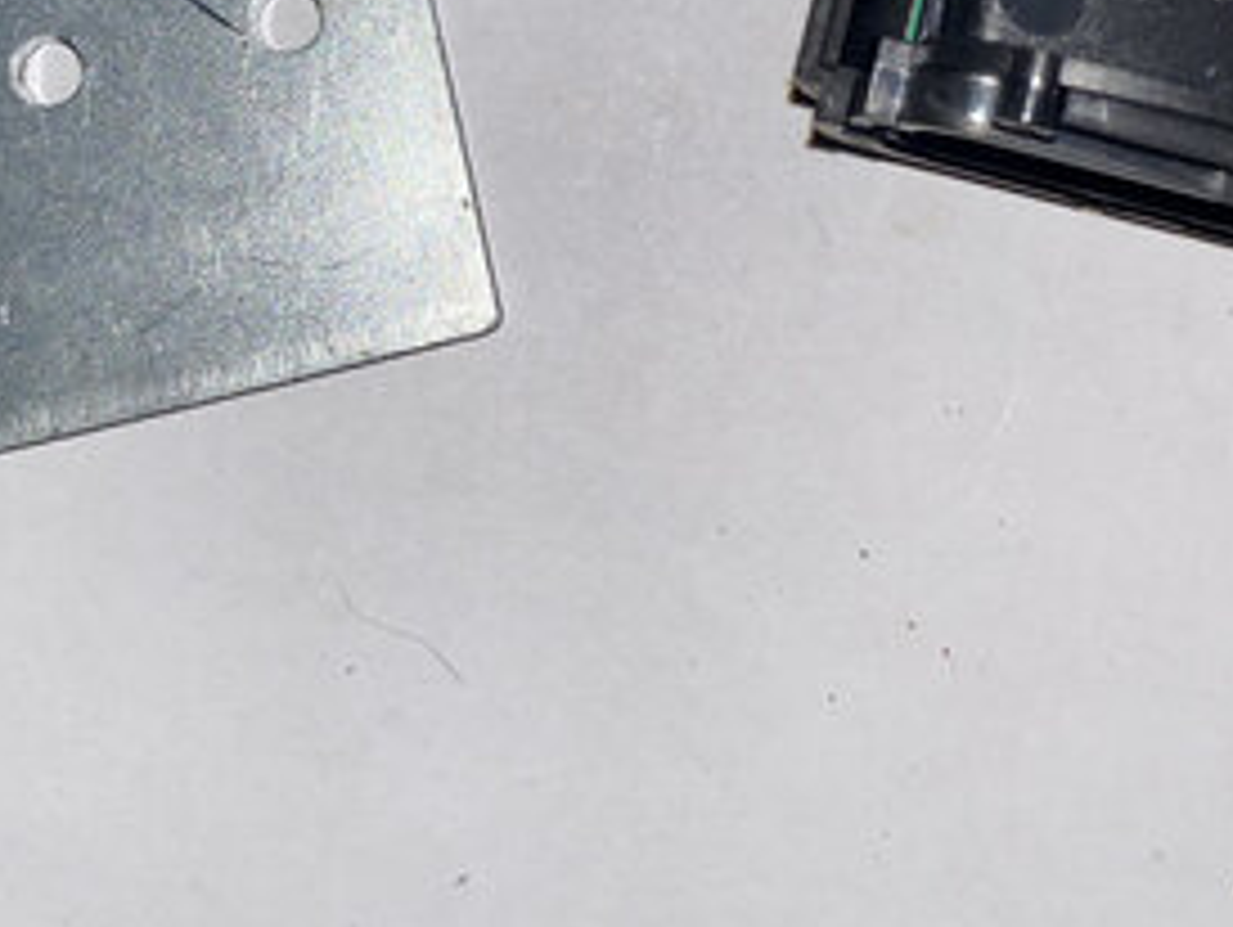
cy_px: -9
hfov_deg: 35.4
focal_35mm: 54
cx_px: 747
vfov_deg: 25.7
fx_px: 1925
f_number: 1.8
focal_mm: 4.25
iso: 32
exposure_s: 1/1083
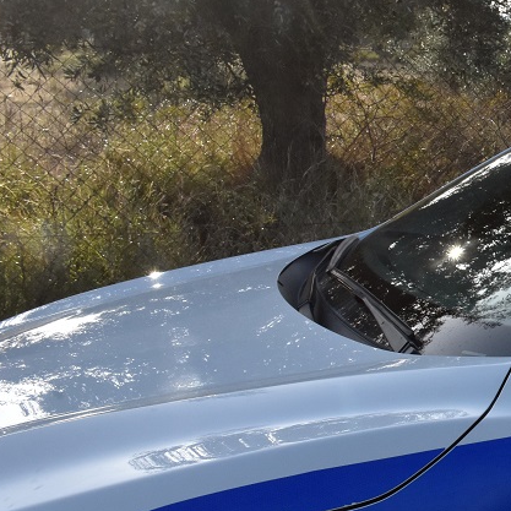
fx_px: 1102
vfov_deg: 26.1
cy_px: 260
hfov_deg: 22.4
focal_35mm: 66
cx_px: 722
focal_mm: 18
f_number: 13
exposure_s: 1/640
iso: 800
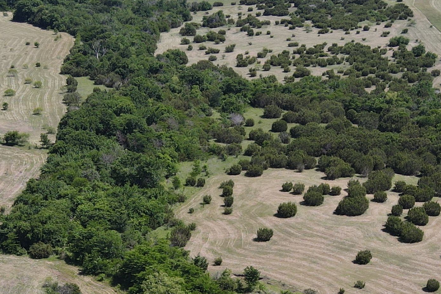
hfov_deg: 28.1
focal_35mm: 72
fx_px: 882
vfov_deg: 18.0
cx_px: 239
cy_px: 353
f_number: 2.8
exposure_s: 1/500
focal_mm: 4.5
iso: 100
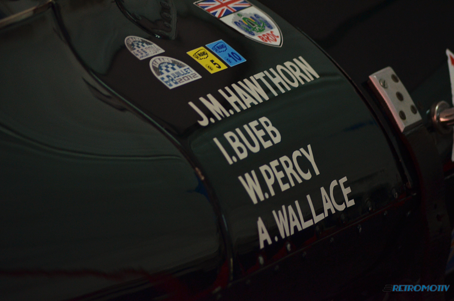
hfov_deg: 7.4
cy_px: 150
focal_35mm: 278
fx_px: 3492
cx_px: 227
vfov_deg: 4.9
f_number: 4.5
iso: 1250
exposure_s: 1/60
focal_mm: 185
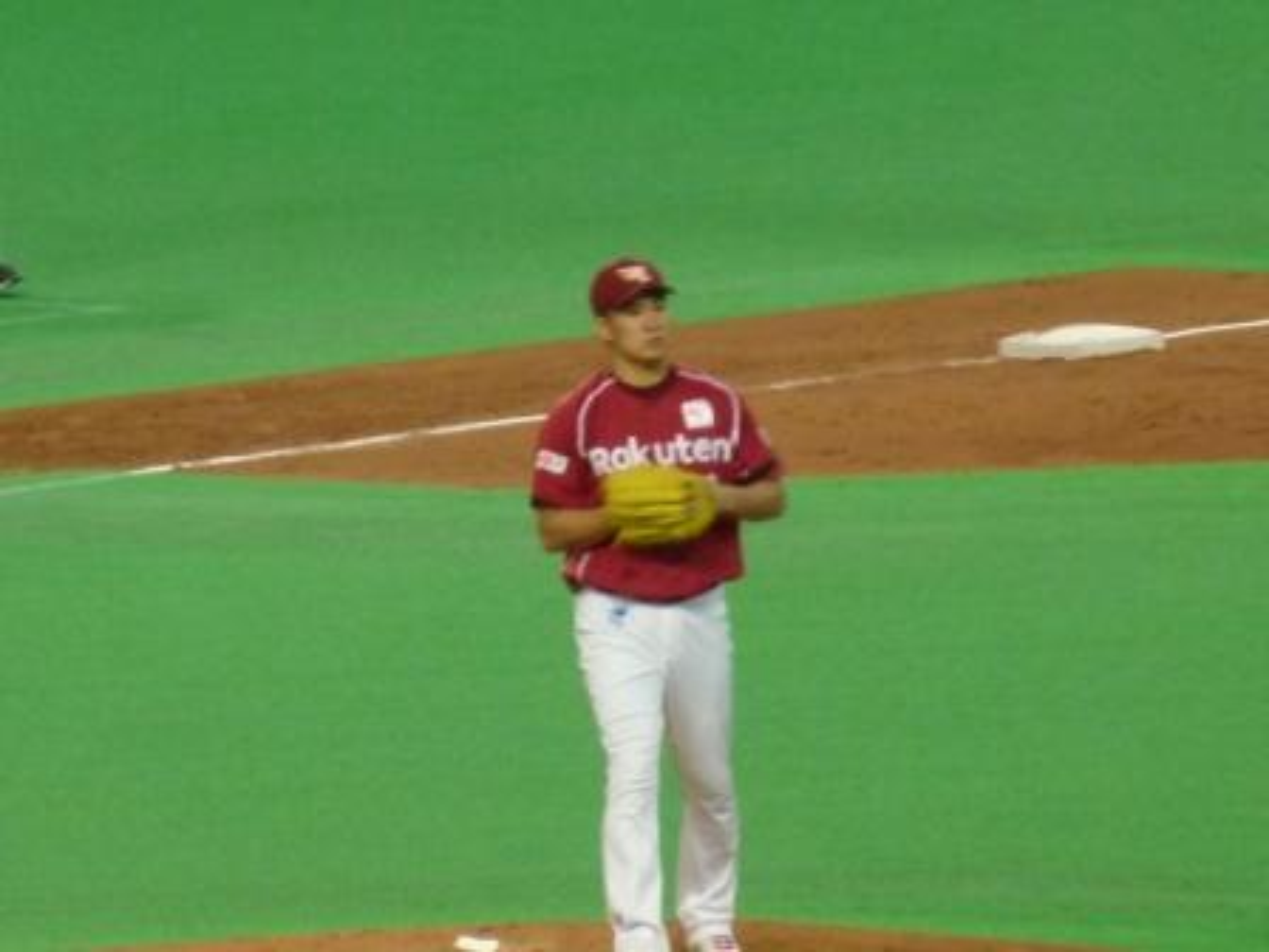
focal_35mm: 851
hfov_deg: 2.3
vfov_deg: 1.7
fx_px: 31197
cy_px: 476
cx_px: 634
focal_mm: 68.8
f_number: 5.9
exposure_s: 1/40
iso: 400
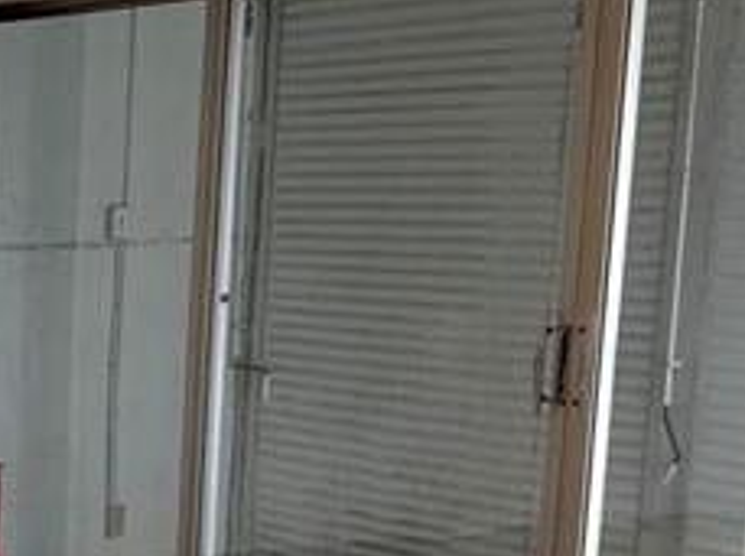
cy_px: 497
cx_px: -218
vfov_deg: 17.3
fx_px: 1805
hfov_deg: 21.2
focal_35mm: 84
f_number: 1.78
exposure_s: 1/60
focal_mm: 6.76
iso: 200
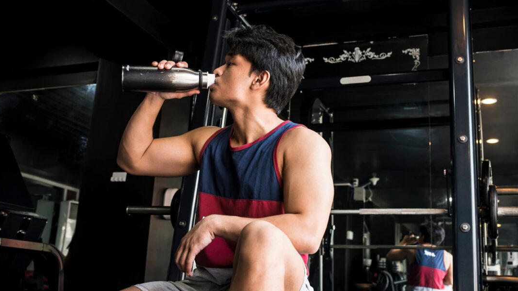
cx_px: 276
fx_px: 563
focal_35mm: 41
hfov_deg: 49.4
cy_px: 130
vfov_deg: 29.0
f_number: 4.5
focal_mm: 35
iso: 500
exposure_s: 1/100
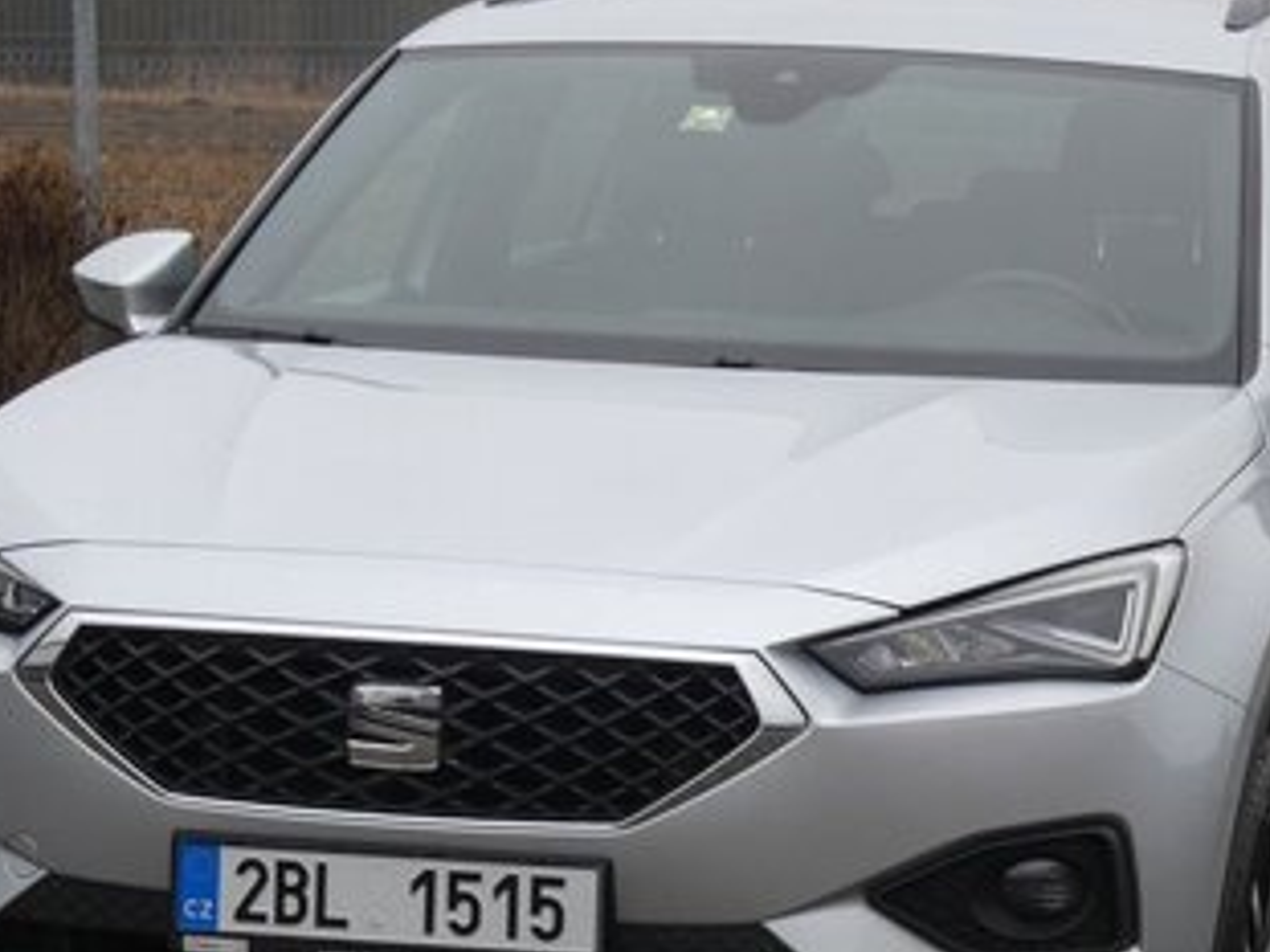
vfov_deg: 9.0
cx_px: 641
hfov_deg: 12.0
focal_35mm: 165
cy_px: 658
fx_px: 6051
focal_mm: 18.8
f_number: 5.6
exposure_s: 1/80
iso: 80
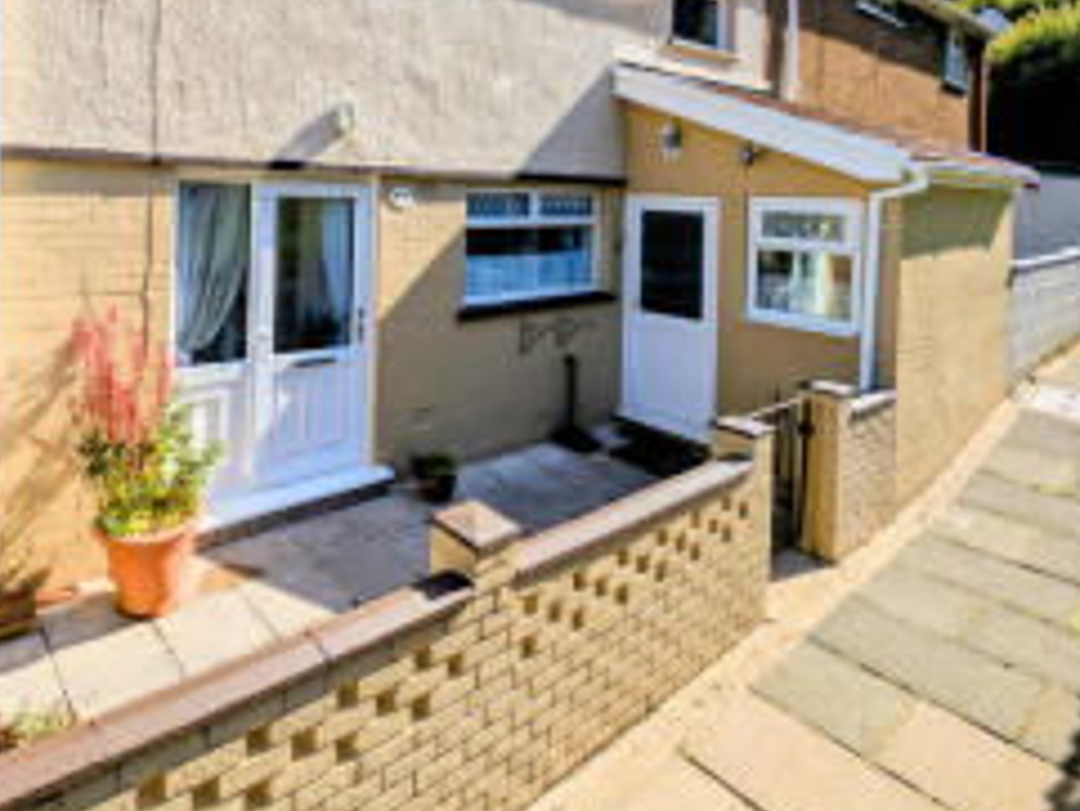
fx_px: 656
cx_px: 334
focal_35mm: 21
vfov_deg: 59.3
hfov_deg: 75.7
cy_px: 181
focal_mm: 2.23
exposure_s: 1/2717
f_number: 1.95
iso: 37
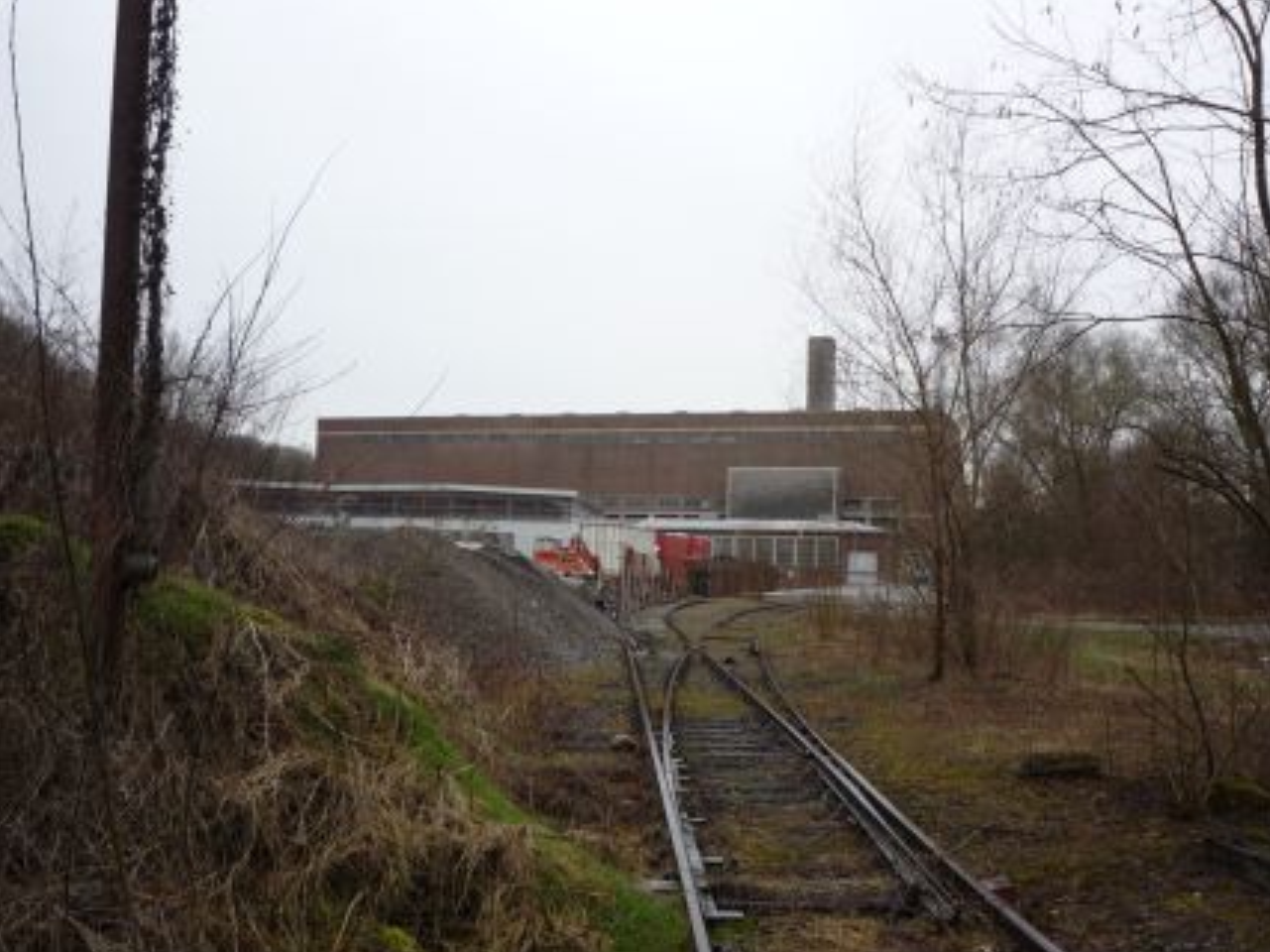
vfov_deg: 39.6
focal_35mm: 36
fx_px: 1320
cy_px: 503
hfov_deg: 51.4
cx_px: 663
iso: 100
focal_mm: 5.2
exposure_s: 1/125
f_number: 4
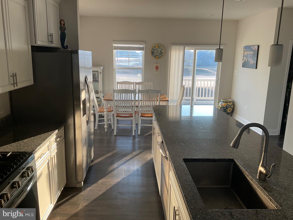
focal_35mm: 29
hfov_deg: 61.7
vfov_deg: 48.2
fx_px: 245
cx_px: 146
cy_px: 110
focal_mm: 3
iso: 32
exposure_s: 1/122
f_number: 1.8
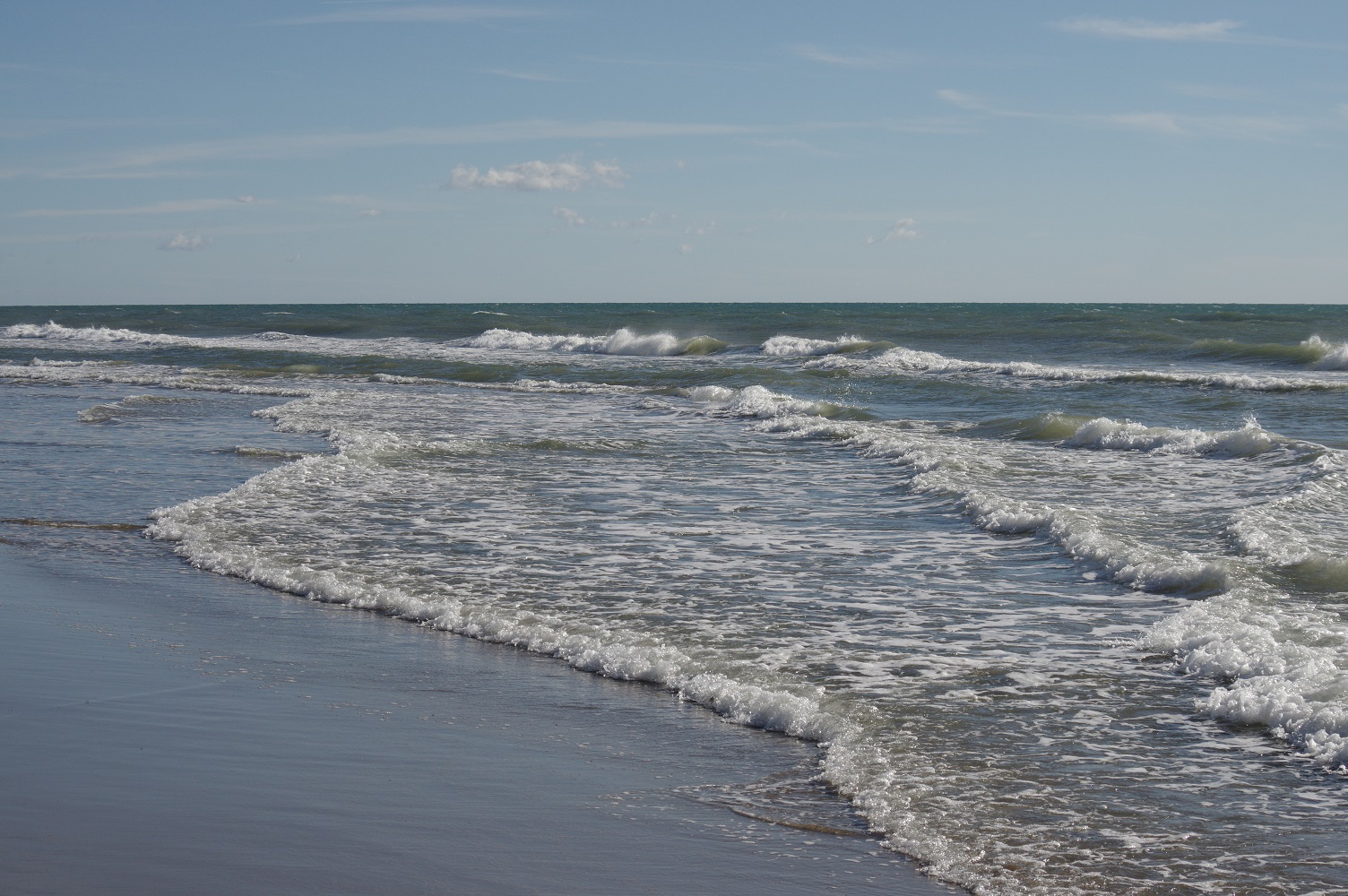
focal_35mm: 75
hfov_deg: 27.0
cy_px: 448
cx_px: 674
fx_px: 2806
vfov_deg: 18.1
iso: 400
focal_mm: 50
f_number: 9
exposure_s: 1/1600
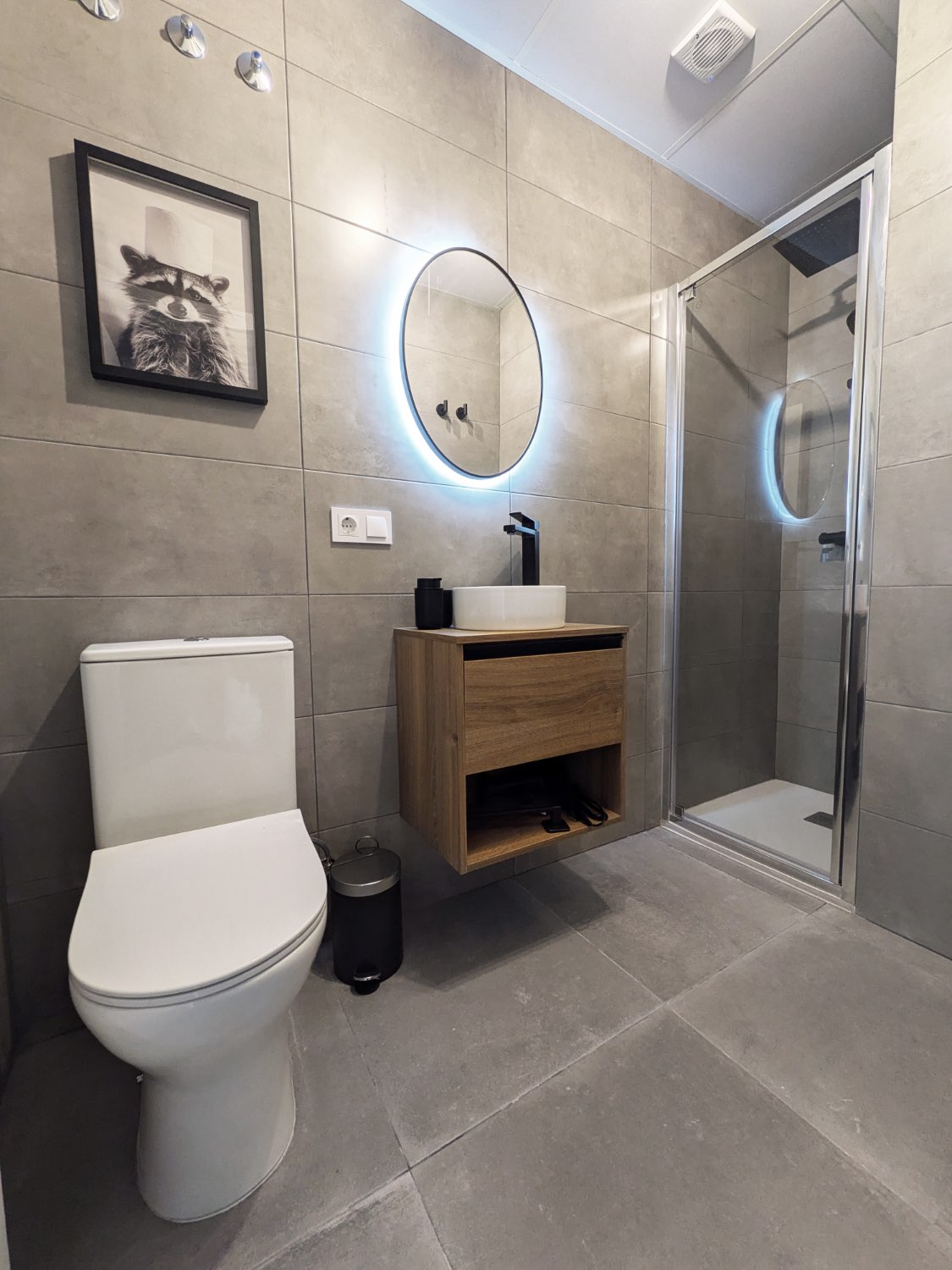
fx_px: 513
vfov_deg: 102.1
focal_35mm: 14
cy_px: 635
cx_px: 476
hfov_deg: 85.7
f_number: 2.2
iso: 62
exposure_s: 1/33.3
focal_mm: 1.83
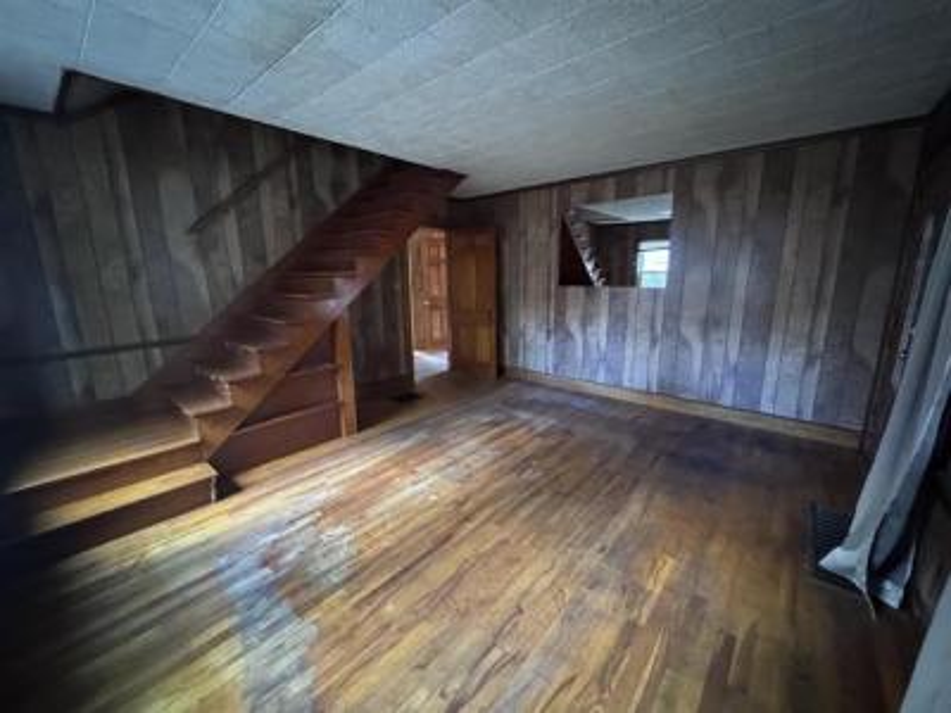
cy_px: 356
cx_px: 476
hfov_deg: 102.1
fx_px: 385
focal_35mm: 14
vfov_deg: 85.7
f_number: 2.2
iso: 1250
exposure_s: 1/30
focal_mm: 2.22
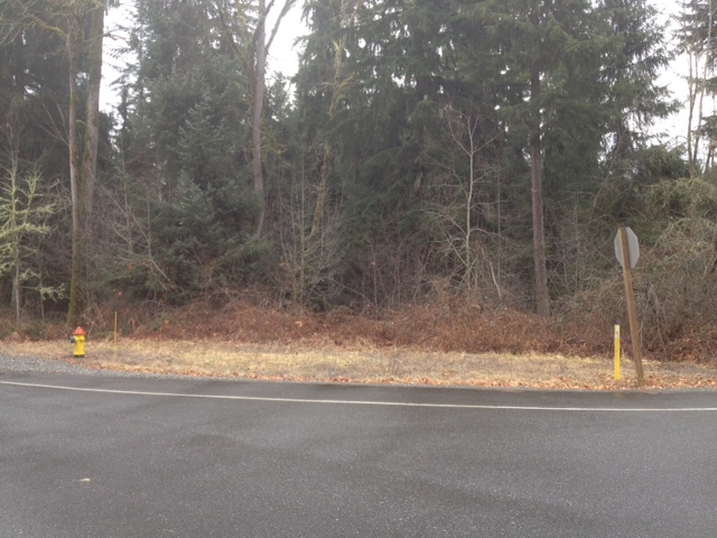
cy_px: 269
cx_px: 358
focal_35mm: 35
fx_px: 725
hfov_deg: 52.6
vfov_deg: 40.7
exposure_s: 1/120
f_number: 2.4
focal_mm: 4.28
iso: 100
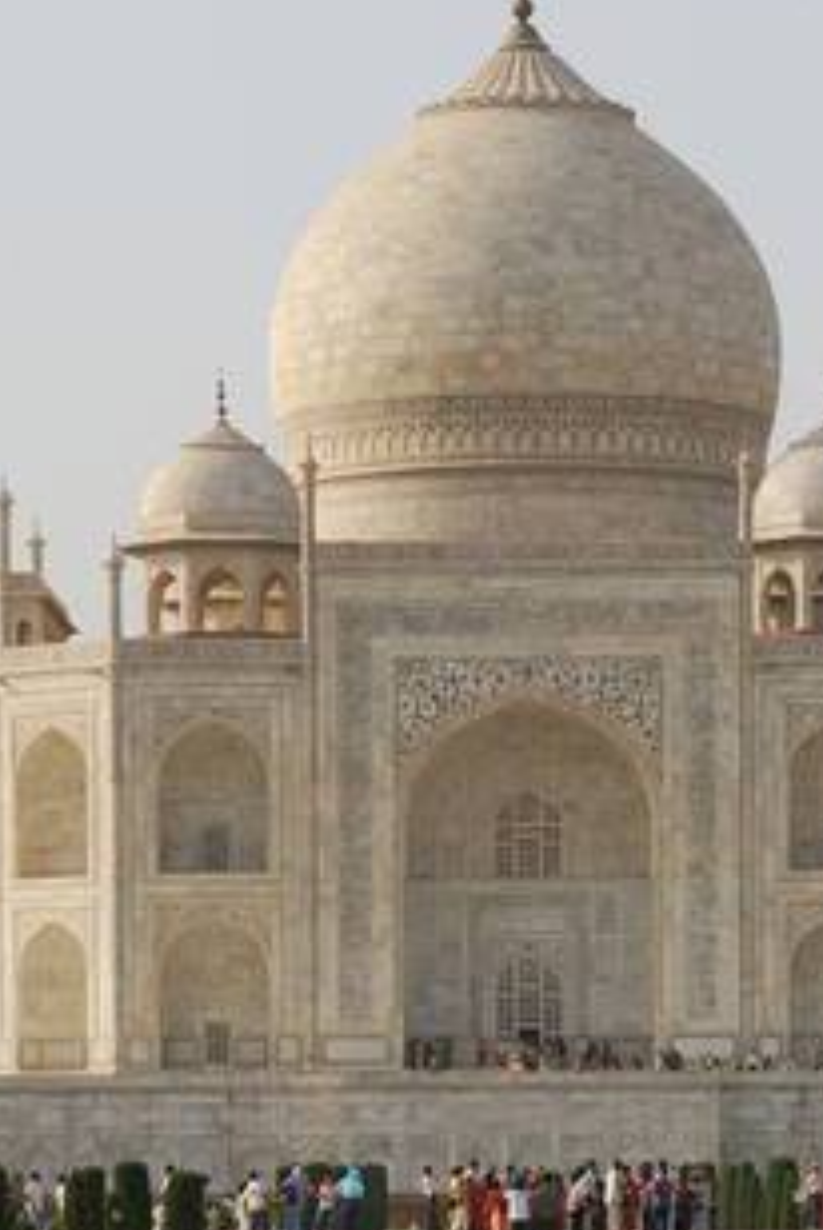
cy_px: 966
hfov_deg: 7.8
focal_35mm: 177
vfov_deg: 11.6
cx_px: 539
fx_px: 6056
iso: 100
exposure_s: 1/250
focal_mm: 52
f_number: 7.1
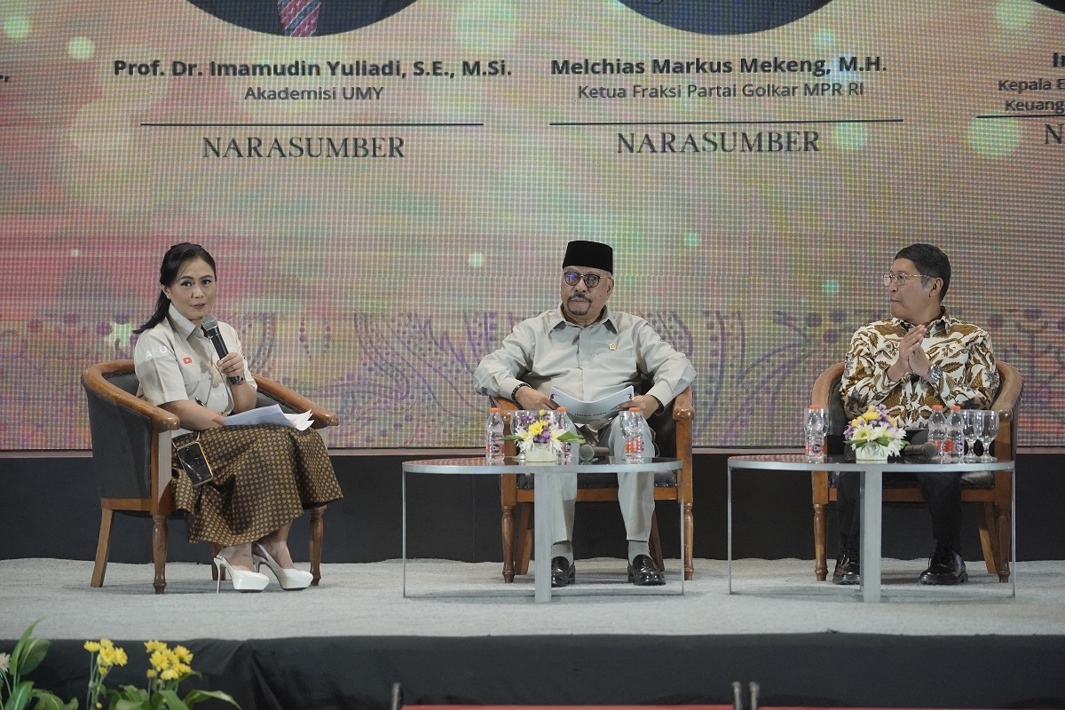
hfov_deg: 13.4
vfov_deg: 9.0
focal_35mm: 153
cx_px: 532
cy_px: 355
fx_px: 4526
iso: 4000
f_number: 4
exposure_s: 1/250
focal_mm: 153
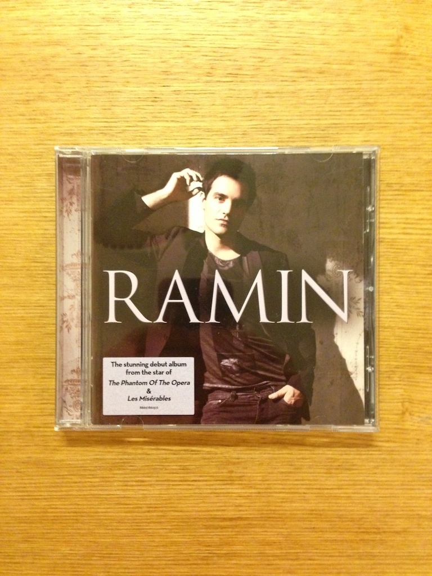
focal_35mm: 33
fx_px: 549
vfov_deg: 55.4
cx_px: 216
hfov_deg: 42.9
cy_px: 288
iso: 640
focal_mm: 4.12
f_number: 2.4
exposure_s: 1/15
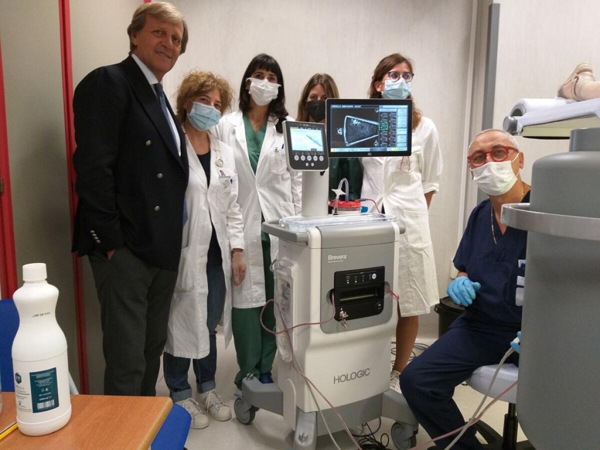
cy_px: 225
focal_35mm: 26
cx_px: 300
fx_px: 451
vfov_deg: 53.1
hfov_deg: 67.3
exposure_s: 1/50
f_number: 1.7
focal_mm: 3.93
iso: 160
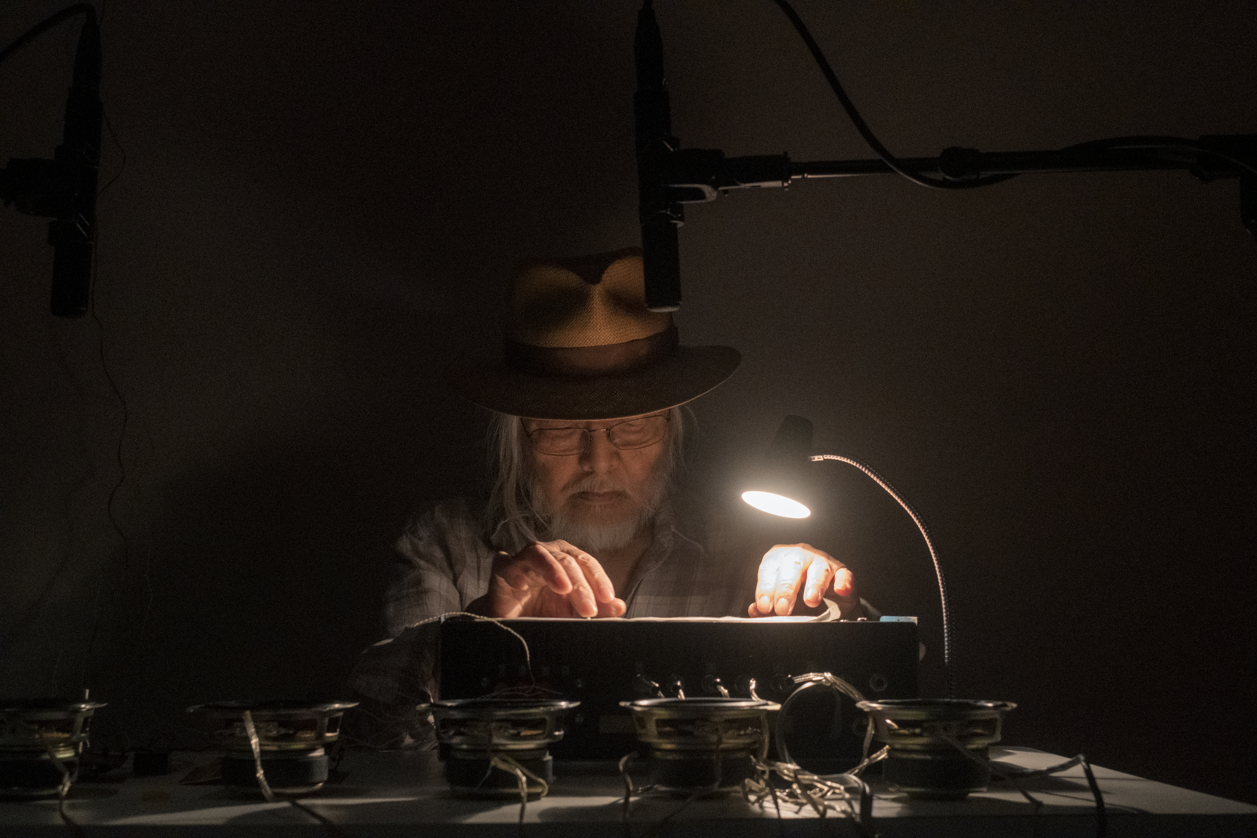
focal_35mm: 53
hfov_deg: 37.5
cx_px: 628
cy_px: 419
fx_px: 1850
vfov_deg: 25.5
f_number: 5.6
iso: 3200
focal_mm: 35
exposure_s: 1/80
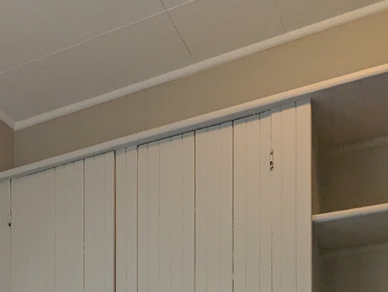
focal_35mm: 48
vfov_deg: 24.1
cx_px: 106
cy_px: 434
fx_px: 539
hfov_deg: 38.8
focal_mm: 2.35
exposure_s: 1/120
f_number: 2.2
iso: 167
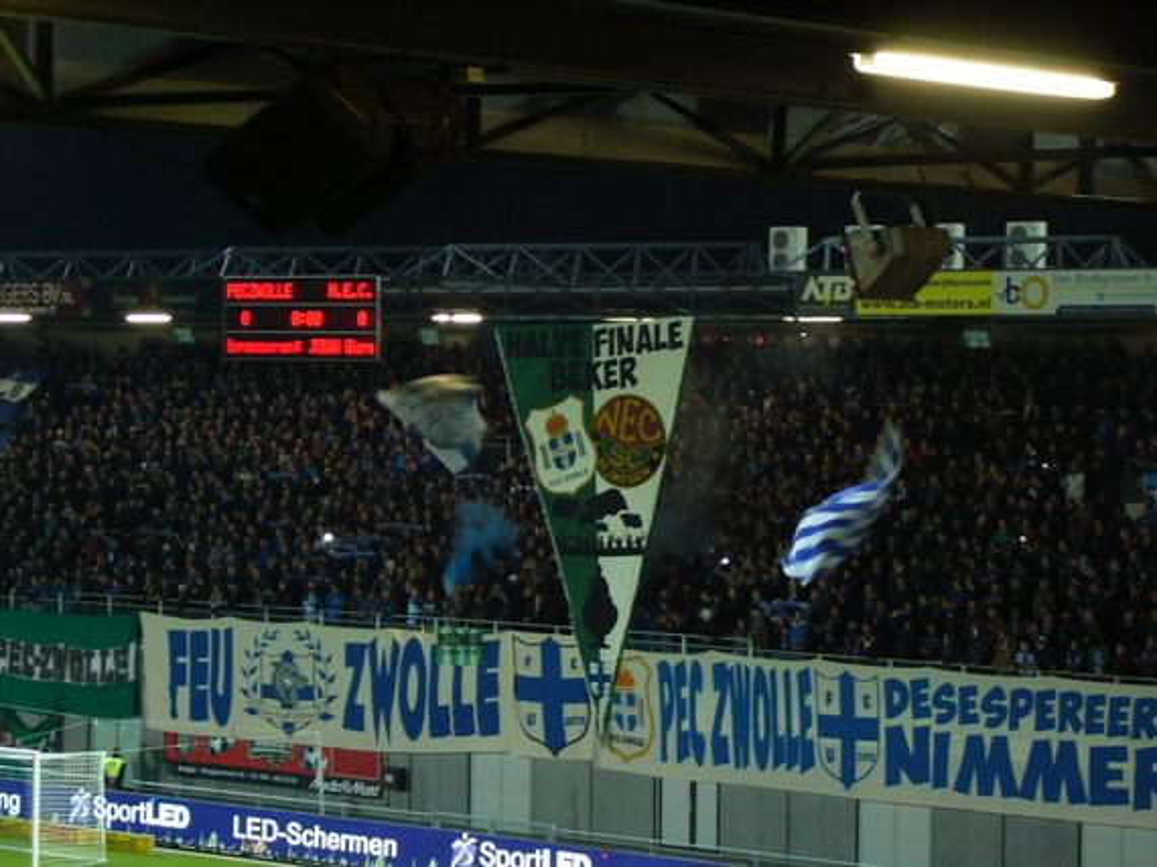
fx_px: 3508
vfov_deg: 14.1
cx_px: 578
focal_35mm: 105
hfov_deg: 18.7
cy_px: 434
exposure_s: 1/8
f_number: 4.9
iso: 200
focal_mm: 17.4
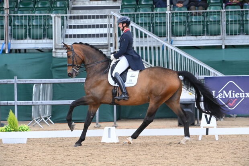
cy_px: 83
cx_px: 124
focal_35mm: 280
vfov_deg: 4.9
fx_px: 1936
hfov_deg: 7.4
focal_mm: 280
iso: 1600
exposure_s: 1/1250
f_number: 5.6
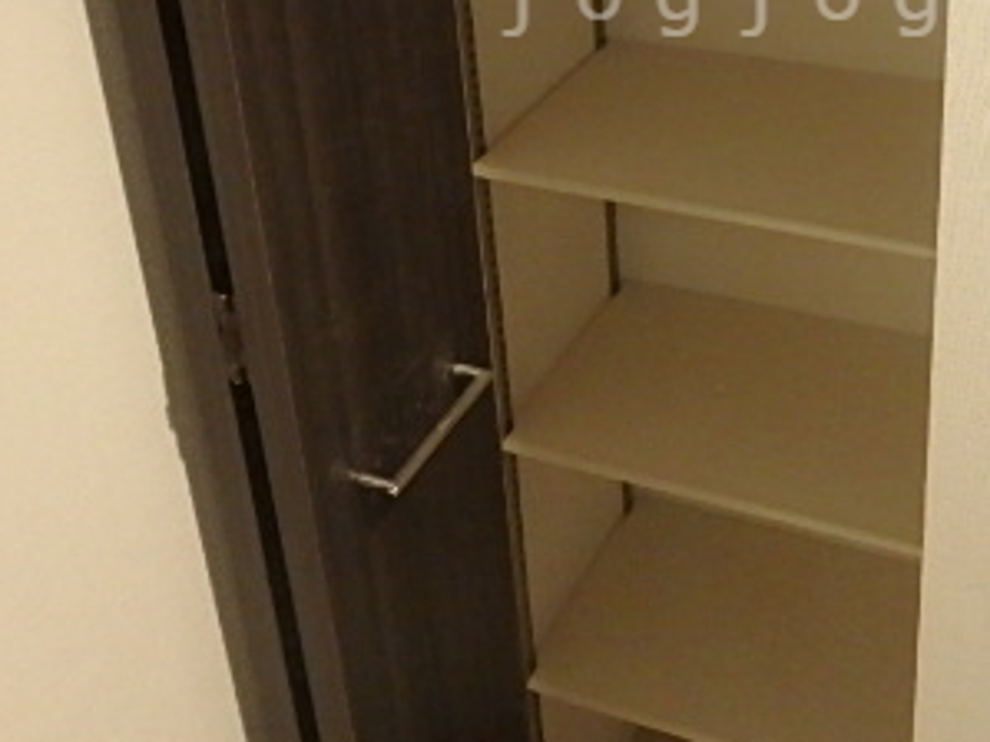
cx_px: 728
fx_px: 1286
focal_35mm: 45
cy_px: -3
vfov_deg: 29.9
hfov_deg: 41.0
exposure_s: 1/20
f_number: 3.5
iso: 800
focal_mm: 3.7
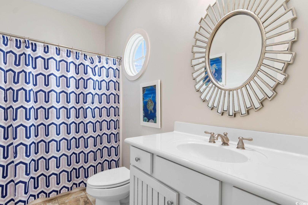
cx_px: 154
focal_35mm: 17
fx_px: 145
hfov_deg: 93.3
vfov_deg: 70.4
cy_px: 102
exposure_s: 1/4
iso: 100
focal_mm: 11.5
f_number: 4.8
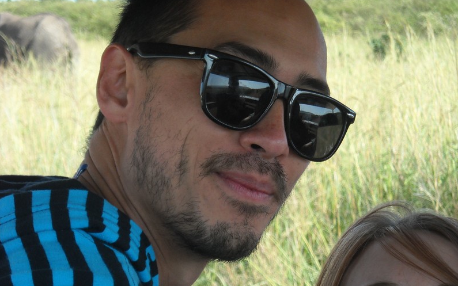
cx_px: 229
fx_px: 1398
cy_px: 169
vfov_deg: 11.7
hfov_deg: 18.6
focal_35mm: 112
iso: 135
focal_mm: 17.1
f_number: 4.7
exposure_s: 1/250
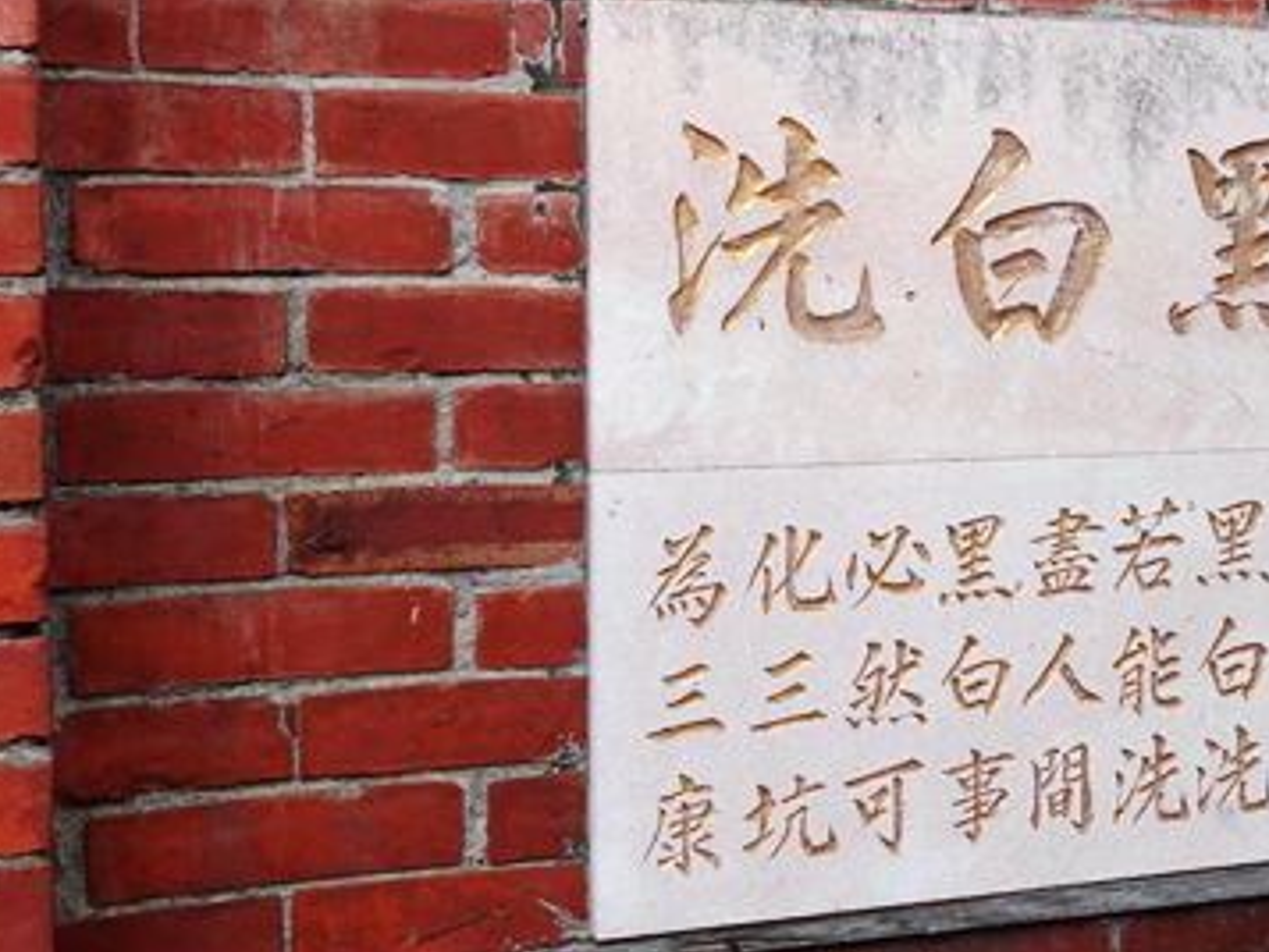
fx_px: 2310
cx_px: 1017
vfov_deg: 23.2
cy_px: 361
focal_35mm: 63
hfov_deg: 30.0
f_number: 4
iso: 125
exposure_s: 1/400
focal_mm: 13.34
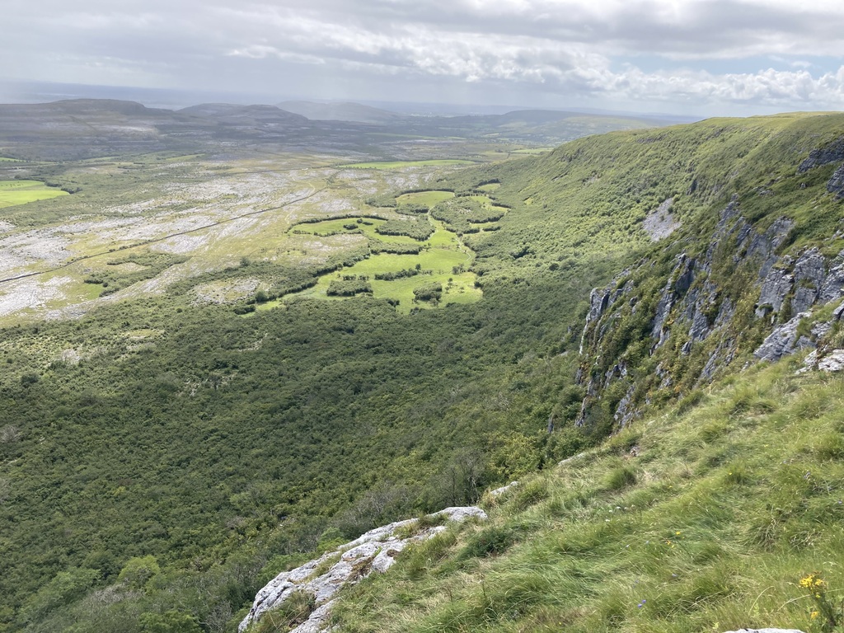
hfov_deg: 63.4
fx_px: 683
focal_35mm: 28
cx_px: 422
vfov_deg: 49.7
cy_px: 316
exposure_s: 1/1143
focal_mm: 3.99
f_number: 1.8
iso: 20
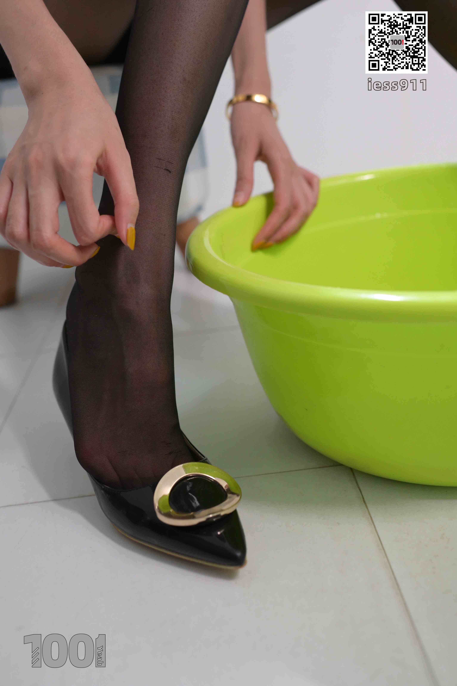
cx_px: 228
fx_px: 666
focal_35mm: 35
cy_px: 343
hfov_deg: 37.9
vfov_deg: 54.4
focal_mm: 35
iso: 2200
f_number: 3.5
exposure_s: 1/200
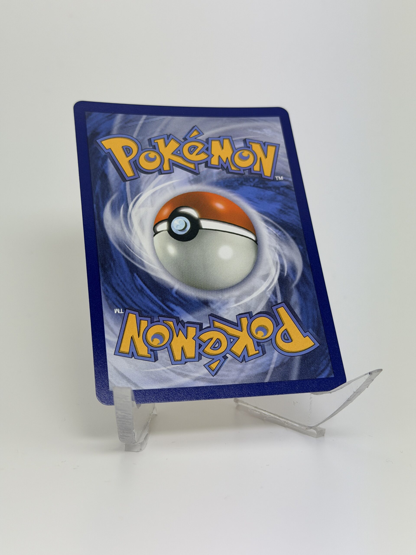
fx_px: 769
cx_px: 208
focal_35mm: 48
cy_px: 278
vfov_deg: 39.7
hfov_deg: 30.3
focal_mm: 6.76
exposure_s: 1/828
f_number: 1.78
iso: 64
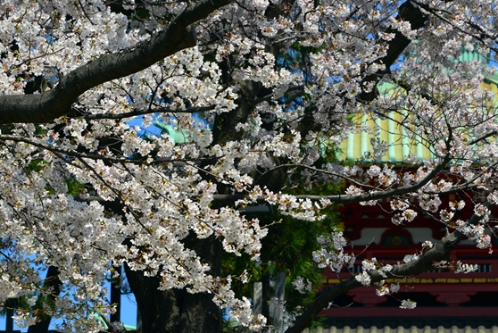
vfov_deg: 6.4
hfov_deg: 9.6
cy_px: 104
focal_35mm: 215
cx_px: 283
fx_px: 2976
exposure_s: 1/500
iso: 400
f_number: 11
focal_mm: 150
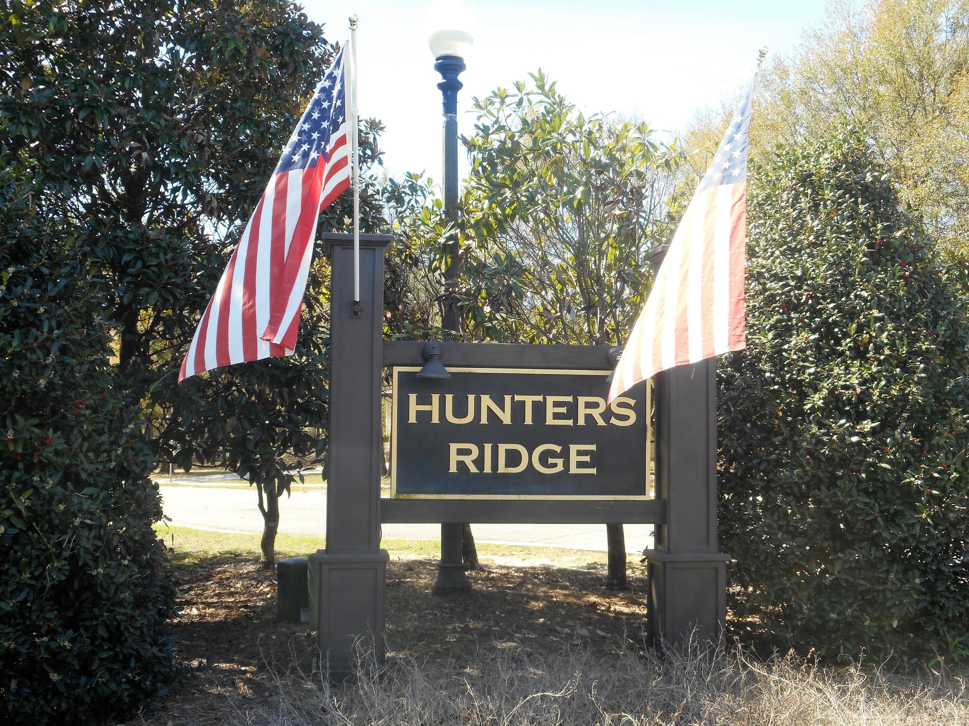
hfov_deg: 42.9
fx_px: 1232
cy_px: 363
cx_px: 484
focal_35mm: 44
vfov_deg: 32.9
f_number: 4.7
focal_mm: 7.9
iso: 80
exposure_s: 1/100
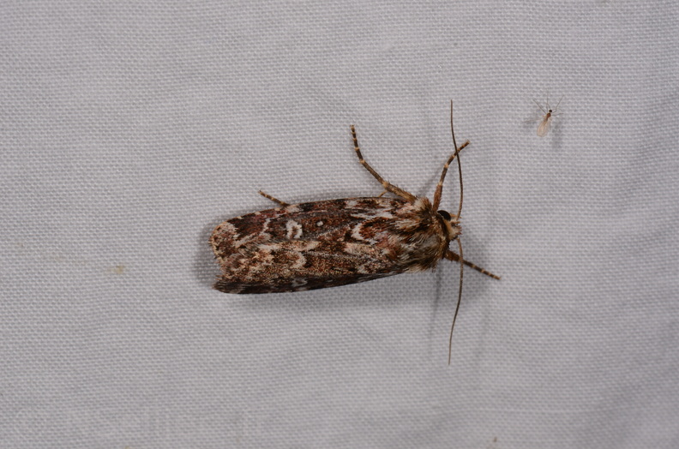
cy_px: 224
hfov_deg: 16.1
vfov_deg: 10.7
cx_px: 340
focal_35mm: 128
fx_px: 2399
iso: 100
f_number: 25
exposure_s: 1/60
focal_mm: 85
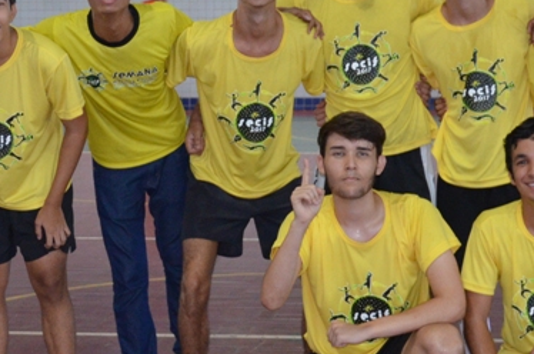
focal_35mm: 115
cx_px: 214
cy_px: 140
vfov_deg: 11.9
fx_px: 1703
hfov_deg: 17.8
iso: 2000
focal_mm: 28
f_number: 4
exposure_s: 1/60
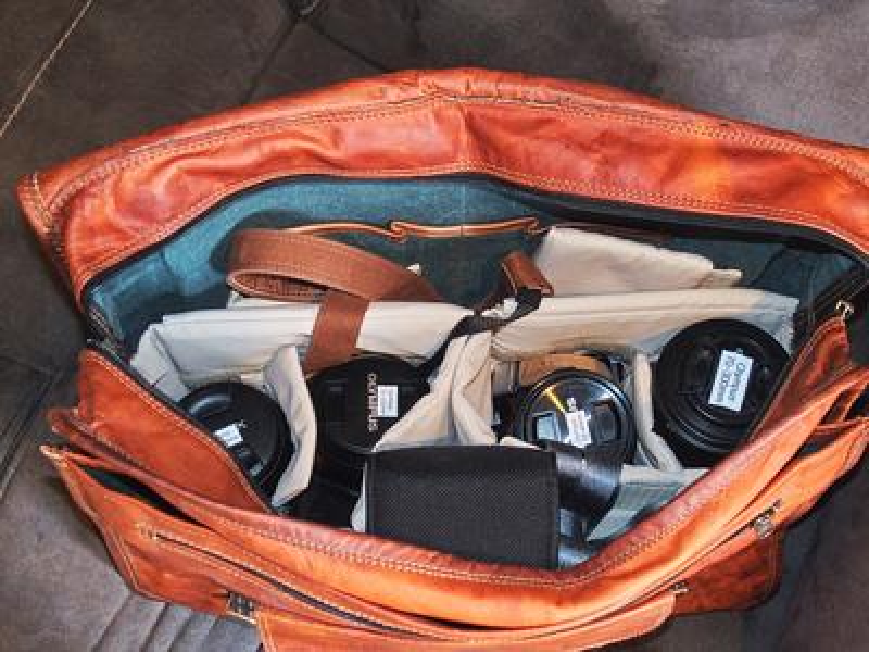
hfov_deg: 49.0
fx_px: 954
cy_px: 326
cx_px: 434
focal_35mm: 38
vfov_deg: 37.7
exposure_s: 1/40
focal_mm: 8.1
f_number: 2.8
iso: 400
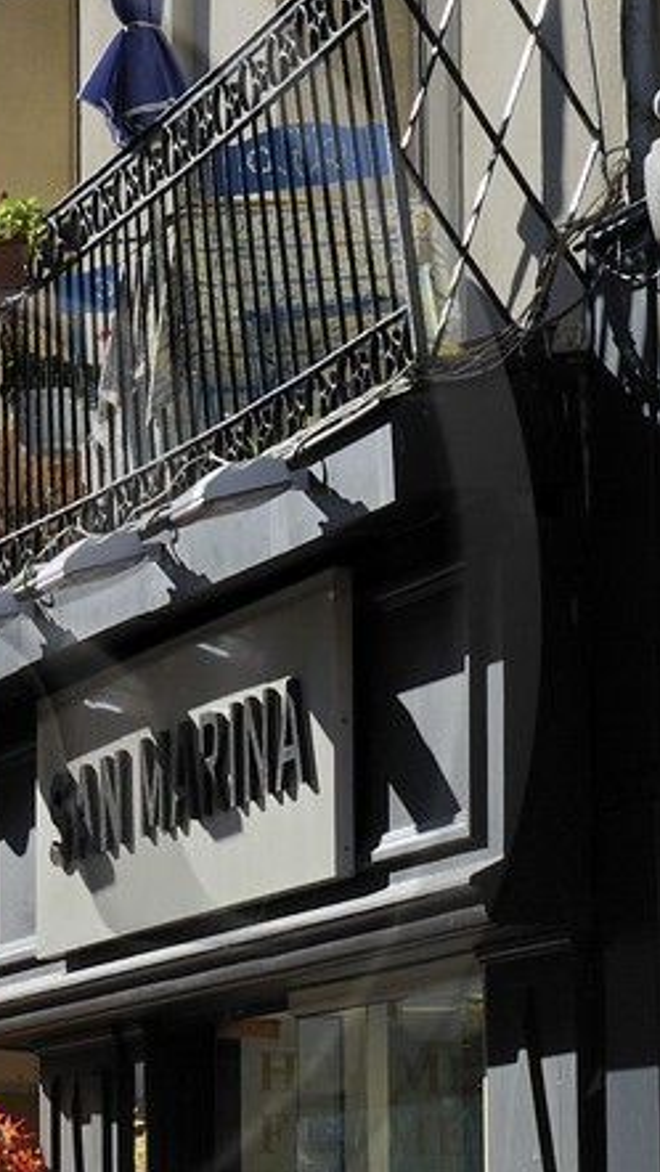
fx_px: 5656
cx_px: -278
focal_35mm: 182
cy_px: 623
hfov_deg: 6.6
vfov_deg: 11.8
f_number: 13
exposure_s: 1/160
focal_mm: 48
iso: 200
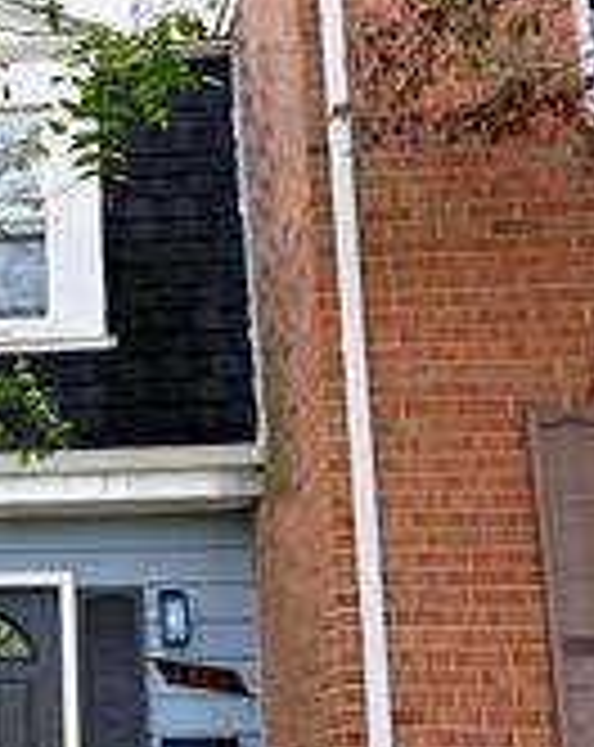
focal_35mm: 52
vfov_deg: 34.8
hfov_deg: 25.0
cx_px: -180
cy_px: 592
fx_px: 1156
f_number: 6.3
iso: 2000
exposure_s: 1/800
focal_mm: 18.5
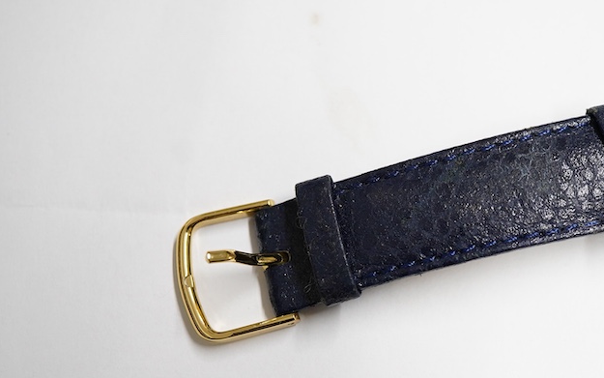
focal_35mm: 66
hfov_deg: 30.8
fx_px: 1087
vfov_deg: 19.7
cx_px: 398
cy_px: 244
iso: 1250
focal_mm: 30
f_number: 7.1
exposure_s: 1/125
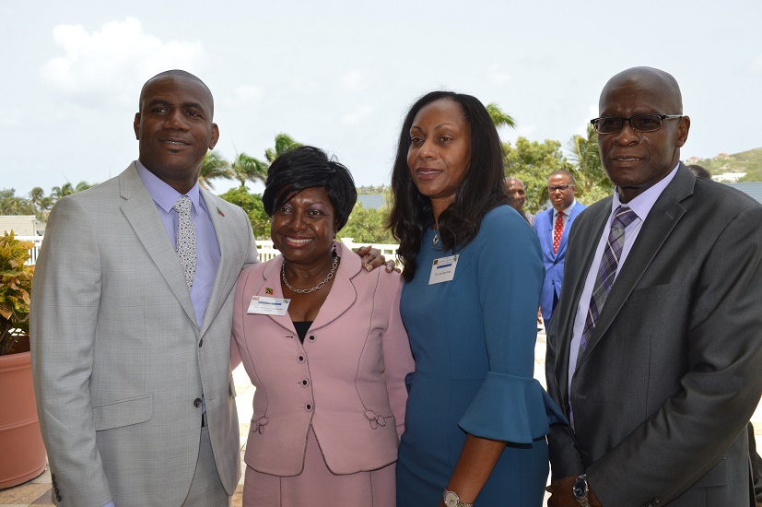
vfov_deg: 38.3
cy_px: 254
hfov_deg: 55.1
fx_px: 730
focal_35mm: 34
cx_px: 381
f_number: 7.1
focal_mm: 23
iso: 100
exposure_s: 1/200
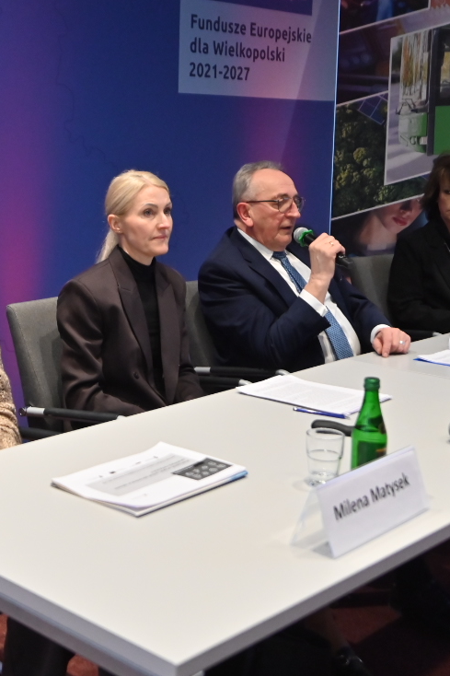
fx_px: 994
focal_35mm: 53
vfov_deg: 37.5
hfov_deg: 25.1
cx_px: 88
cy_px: 309
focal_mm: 24
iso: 1800
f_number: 2.8
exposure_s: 1/400
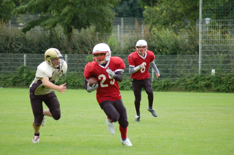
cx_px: 117
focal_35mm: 255
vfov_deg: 5.4
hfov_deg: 8.1
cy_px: 78
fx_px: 1654
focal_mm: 170
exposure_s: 1/1000
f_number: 4.8
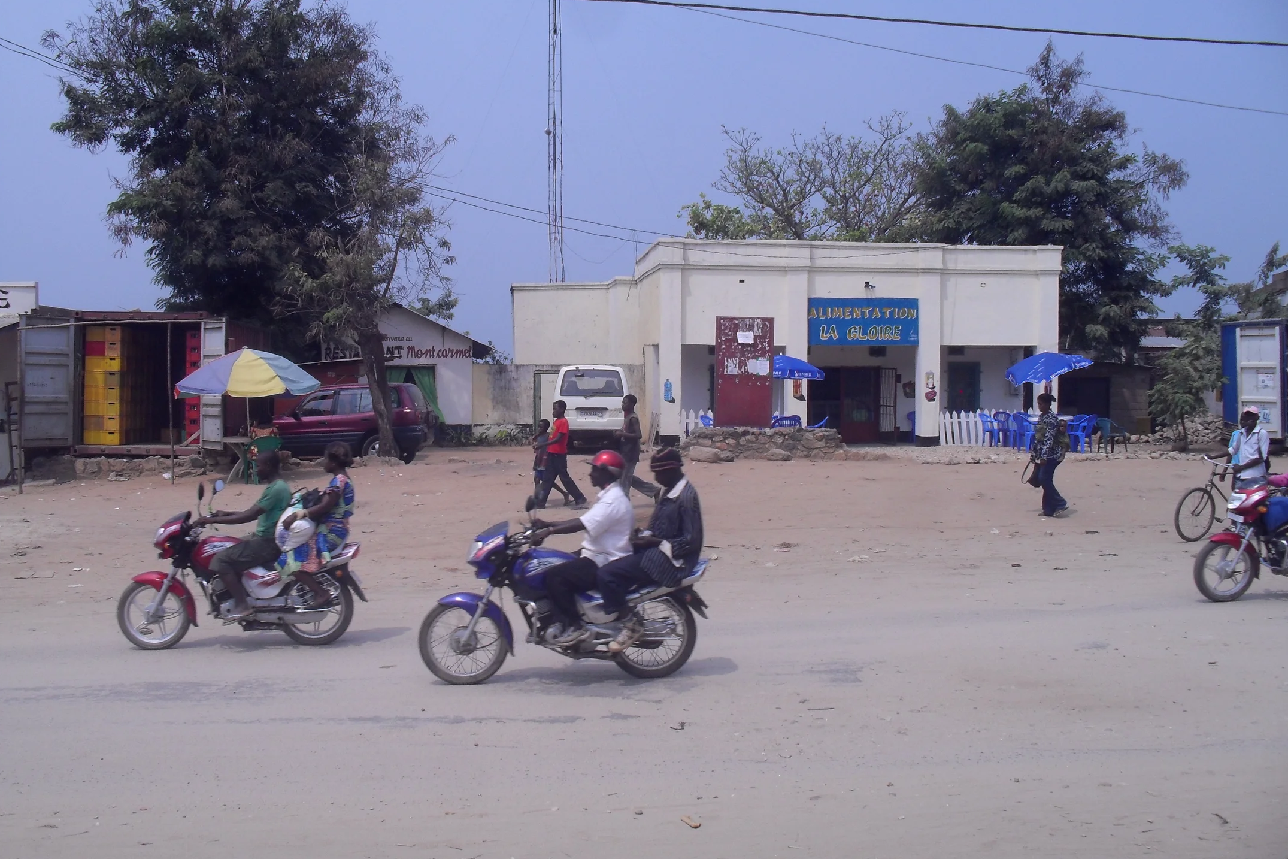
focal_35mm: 37
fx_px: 1324
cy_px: 408
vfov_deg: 35.9
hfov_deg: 51.9
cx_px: 649
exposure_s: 1/350
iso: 100
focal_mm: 6.3
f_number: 8.4
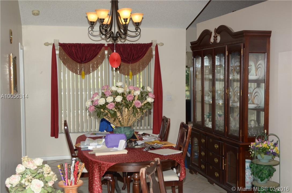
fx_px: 413
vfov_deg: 26.4
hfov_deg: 39.0
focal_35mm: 51
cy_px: 96
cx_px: 146
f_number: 5.6
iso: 125
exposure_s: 1/60
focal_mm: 34
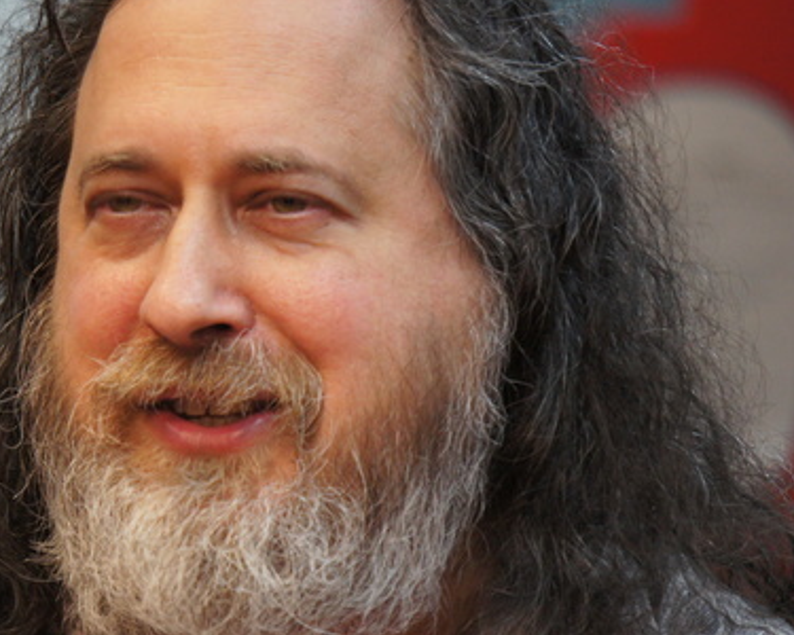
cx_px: 254
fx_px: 8906
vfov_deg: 4.1
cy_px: 340
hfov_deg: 5.1
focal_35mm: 379
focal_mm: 158
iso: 1600
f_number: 5.6
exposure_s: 1/30
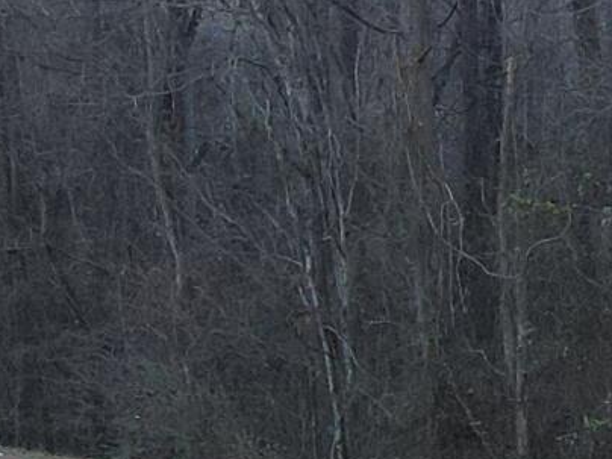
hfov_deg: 9.7
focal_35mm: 178
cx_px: 1504
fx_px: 3147
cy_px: 391
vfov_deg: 8.3
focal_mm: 4.5
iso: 100
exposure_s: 1/25
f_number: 2.8
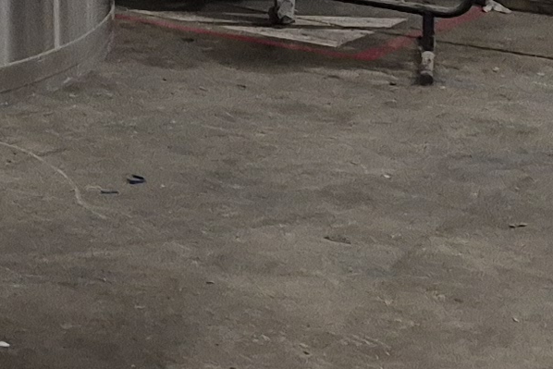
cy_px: -684
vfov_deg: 7.6
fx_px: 2458
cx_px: -713
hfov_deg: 11.1
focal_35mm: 160
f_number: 1.8
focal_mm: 5.4
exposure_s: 1/120
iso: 160
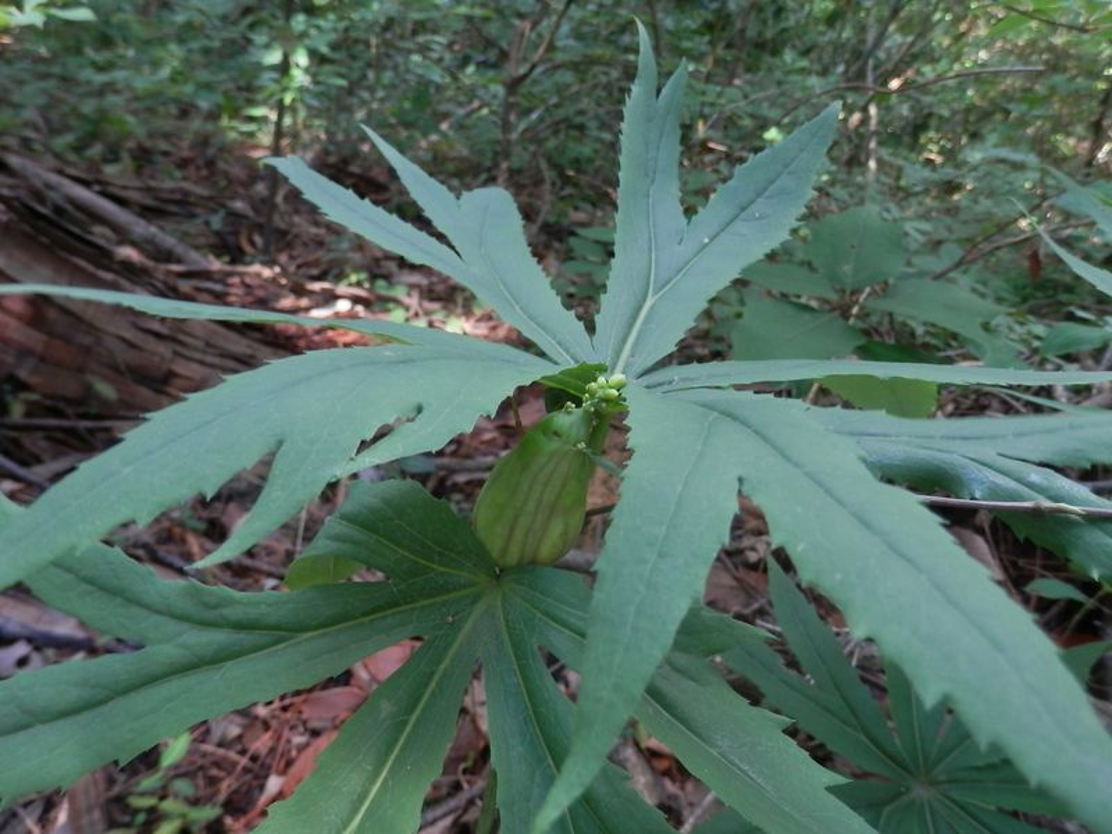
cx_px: 556
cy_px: 417
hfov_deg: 69.4
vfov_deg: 54.9
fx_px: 803
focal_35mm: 25
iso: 200
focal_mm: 4.5
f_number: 3
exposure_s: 1/25
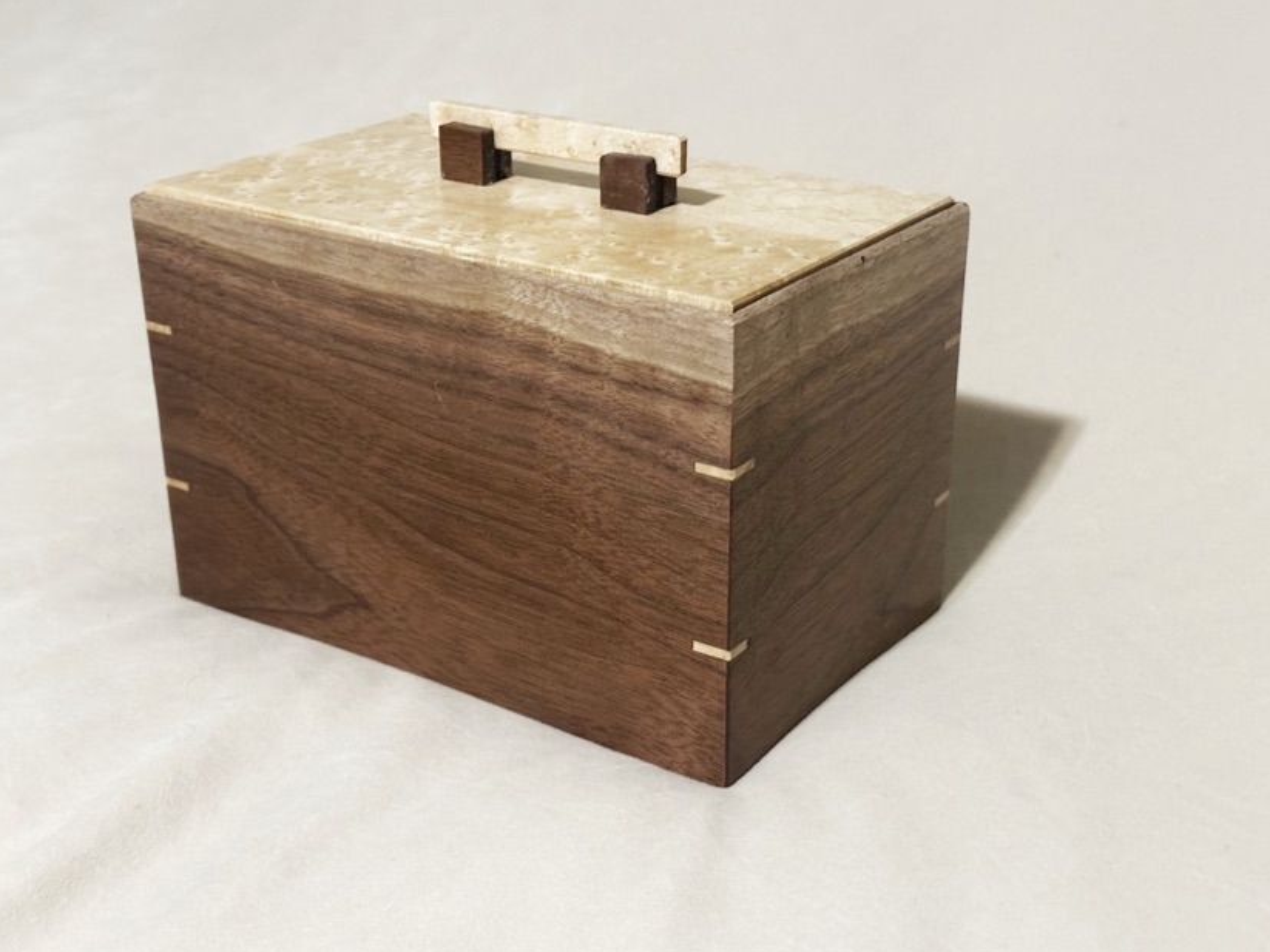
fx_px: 1797
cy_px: 483
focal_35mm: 49
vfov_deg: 29.7
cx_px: 634
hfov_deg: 38.9
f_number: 1.8
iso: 500
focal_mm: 6.9
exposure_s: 1/30
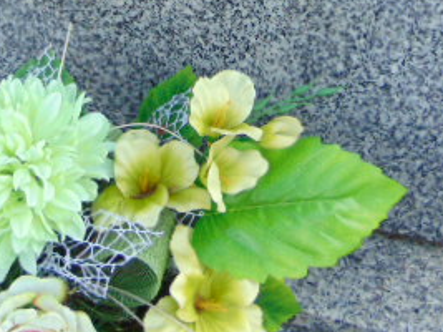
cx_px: 202
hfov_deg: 32.2
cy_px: -23
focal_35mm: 60
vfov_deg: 23.1
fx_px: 768
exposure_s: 1/250
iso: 200
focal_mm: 4.5
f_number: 3
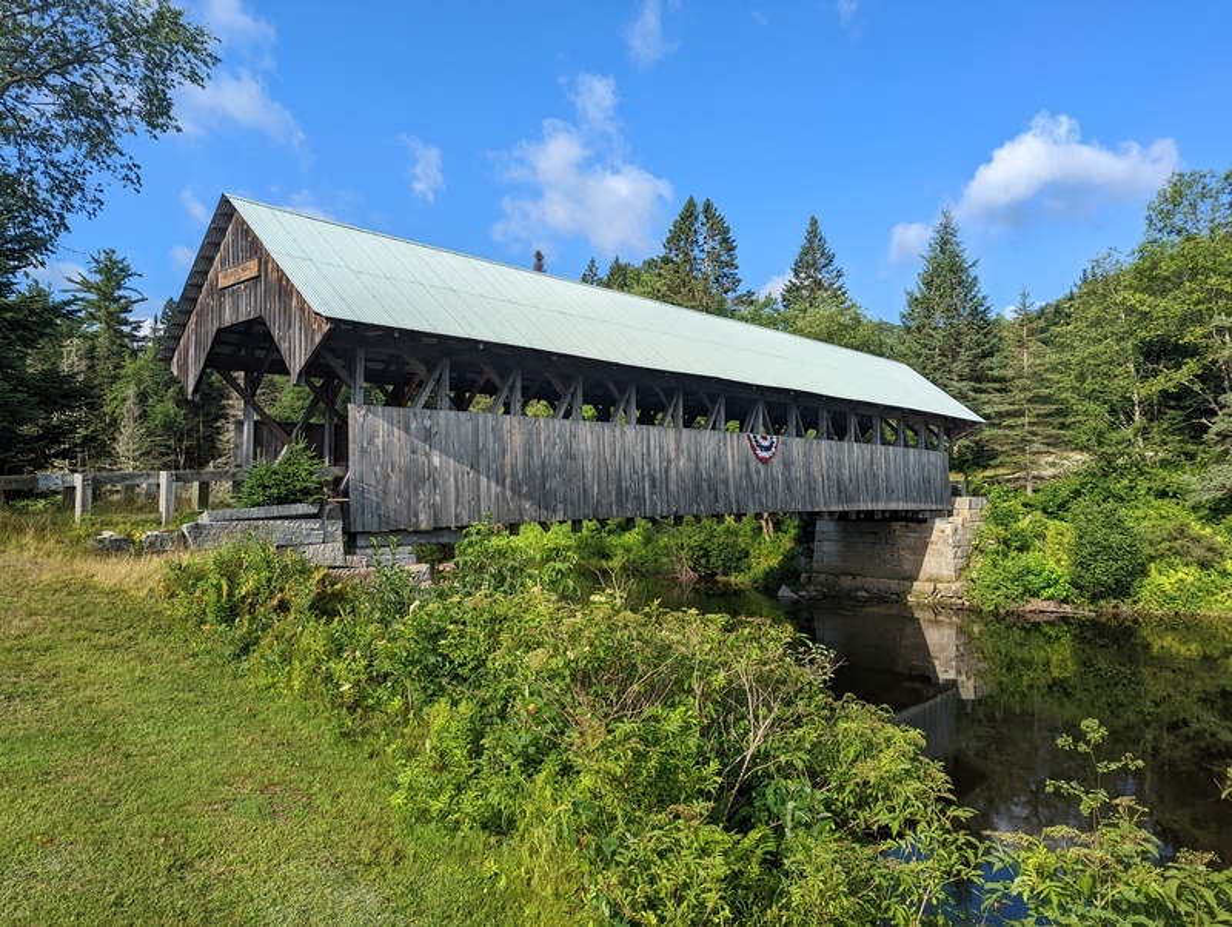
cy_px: 464
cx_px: 616
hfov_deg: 71.5
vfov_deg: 56.9
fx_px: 855
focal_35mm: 24
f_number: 1.85
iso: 44
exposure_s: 1/1664
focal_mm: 6.81
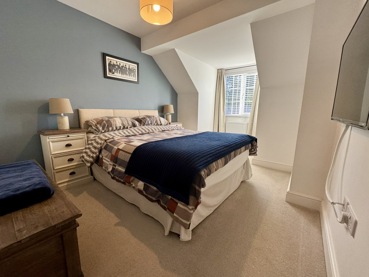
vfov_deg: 85.7
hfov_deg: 102.1
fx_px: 149
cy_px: 138
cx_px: 184
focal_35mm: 14
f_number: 2.2
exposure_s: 1/99
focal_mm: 2.22
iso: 160
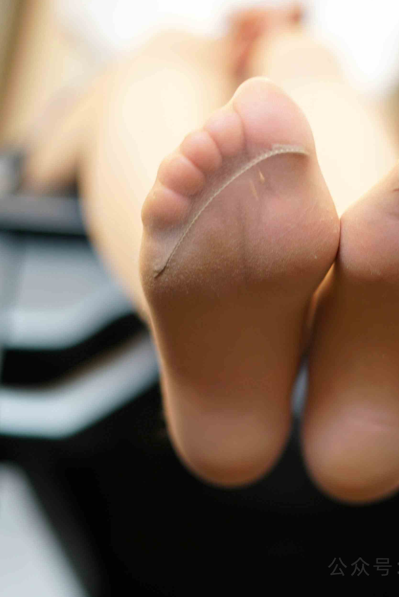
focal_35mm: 85
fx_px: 1411
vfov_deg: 23.9
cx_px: 316
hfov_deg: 16.0
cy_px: 353
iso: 200
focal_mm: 50
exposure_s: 1/30
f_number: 1.8
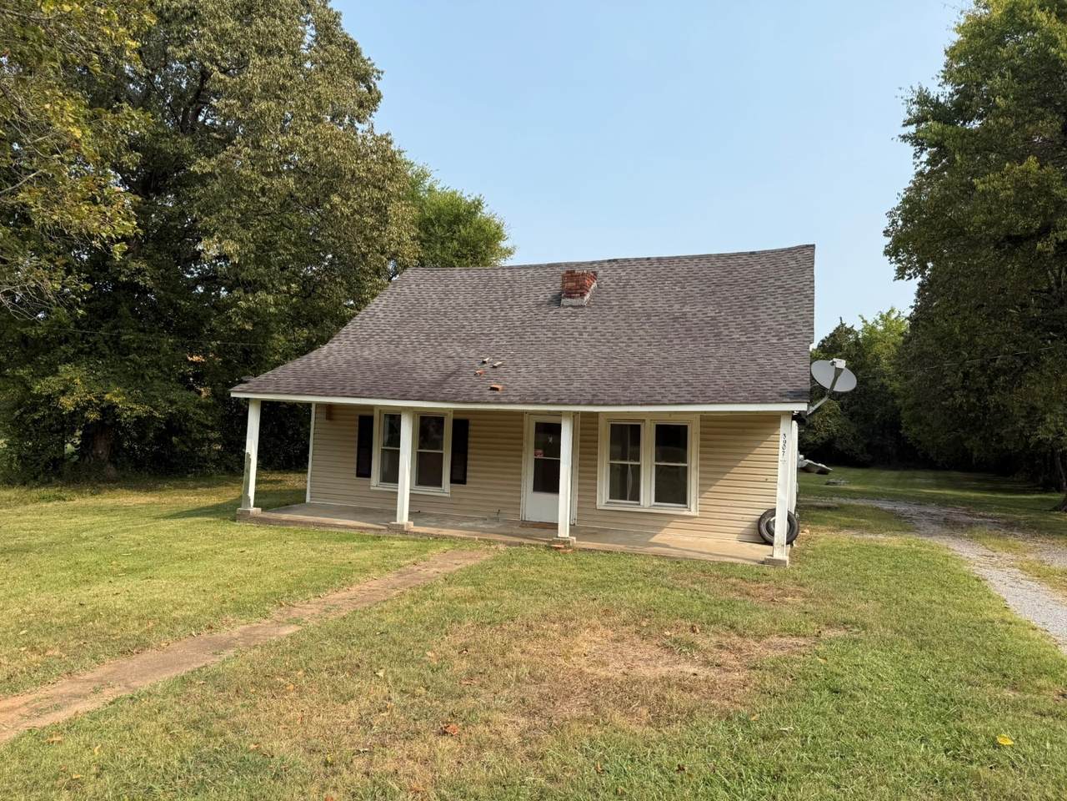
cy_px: 400
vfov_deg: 56.8
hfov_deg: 71.6
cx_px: 534
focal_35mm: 24
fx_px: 740
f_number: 1.78
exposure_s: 1/2801
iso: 80
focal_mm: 6.76
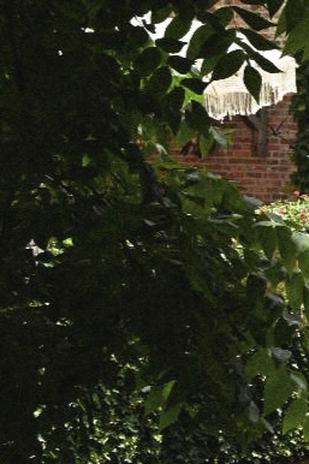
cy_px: -103
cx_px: 602
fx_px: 1894
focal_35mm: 147
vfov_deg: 13.6
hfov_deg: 8.8
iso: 400
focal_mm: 37
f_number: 10
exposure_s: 1/400
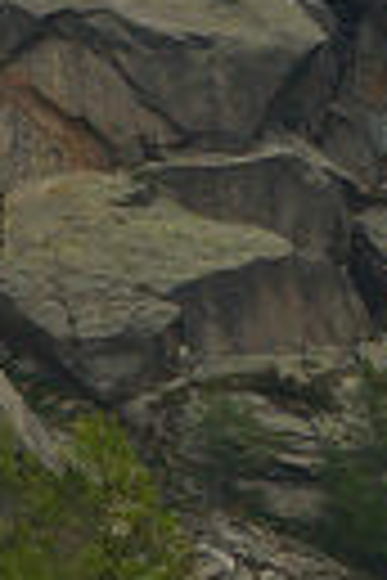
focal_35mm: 732
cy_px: -112
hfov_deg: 1.9
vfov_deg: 2.8
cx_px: 567
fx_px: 11808
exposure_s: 1/3000
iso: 640
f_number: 4.5
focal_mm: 105
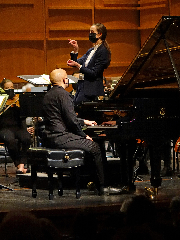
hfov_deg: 8.1
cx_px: 90
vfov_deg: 10.8
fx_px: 1269
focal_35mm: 183
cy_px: 106
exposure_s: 1/200
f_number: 2.8
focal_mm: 61.98
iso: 1600
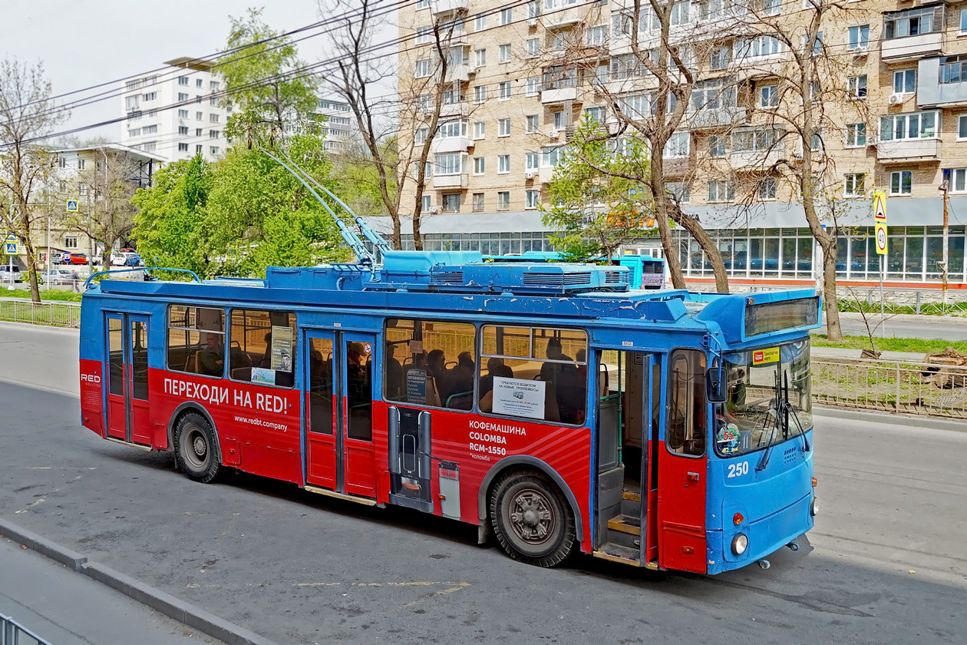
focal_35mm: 33
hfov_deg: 57.2
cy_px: 322
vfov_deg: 40.0
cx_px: 484
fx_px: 886
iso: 200
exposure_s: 1/200
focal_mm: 22
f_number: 8
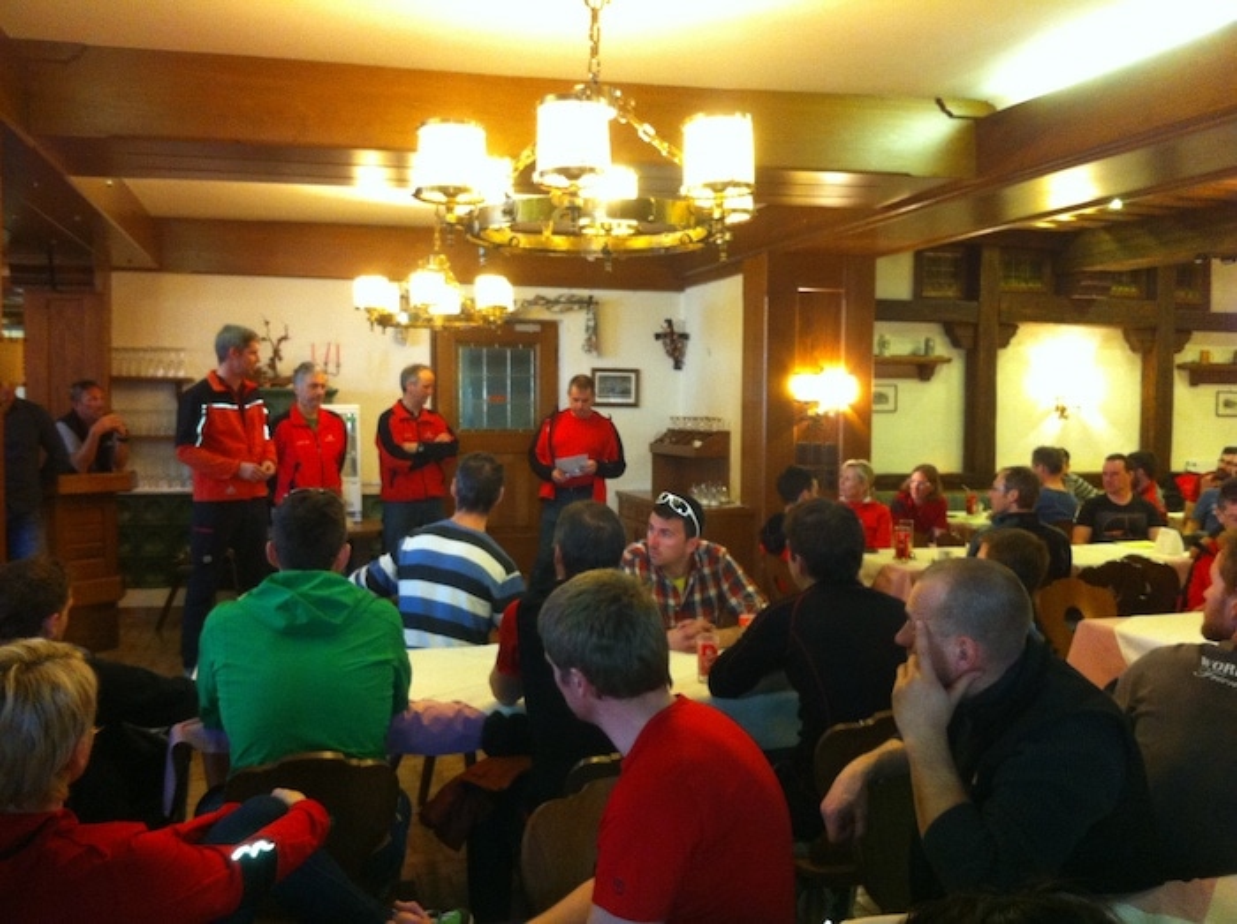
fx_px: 1249
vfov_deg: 40.6
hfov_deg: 52.7
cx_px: 618
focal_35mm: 35
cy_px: 462
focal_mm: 3.85
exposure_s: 1/15
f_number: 2.8
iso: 320
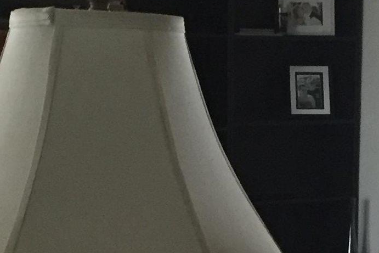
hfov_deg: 15.3
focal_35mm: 134
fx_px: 1411
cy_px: 308
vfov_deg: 10.1
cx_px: 236
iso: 250
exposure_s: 1/15
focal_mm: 4.15
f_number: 2.2
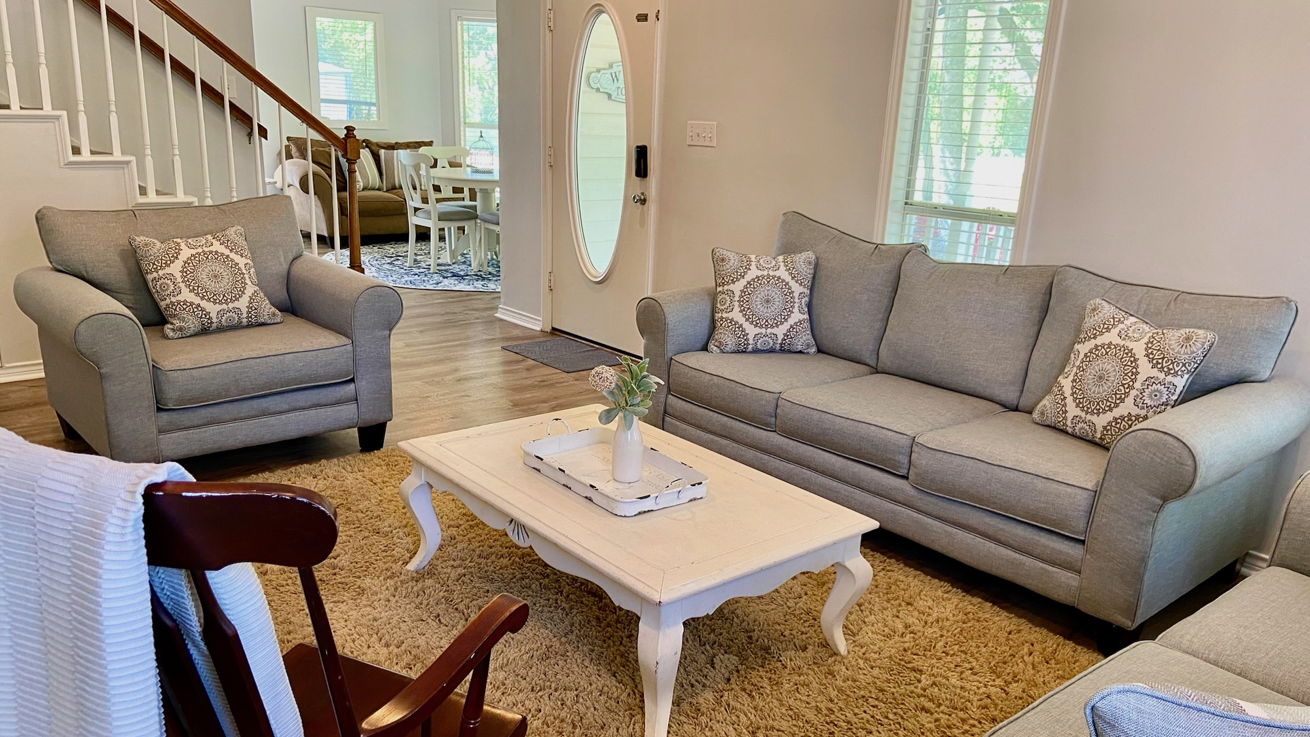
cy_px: 429
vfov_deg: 40.1
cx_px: 665
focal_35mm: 29
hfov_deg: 66.1
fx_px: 1007
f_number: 1.8
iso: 80
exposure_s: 1/60
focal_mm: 4.25
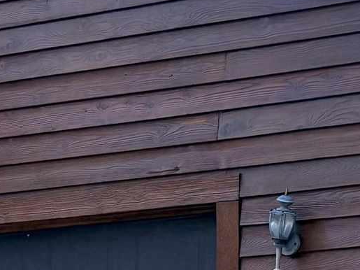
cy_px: 259
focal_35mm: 155
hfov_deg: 12.4
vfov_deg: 9.5
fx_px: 1612
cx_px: 454
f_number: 1.6
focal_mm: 5.96
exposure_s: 1/3448
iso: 64
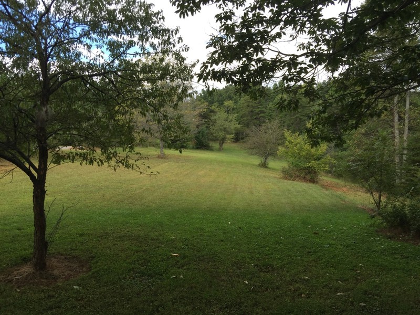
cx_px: 210
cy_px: 158
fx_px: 352
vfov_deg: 48.2
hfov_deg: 61.7
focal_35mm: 29
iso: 32
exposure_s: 1/421
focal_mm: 4.15
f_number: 2.2
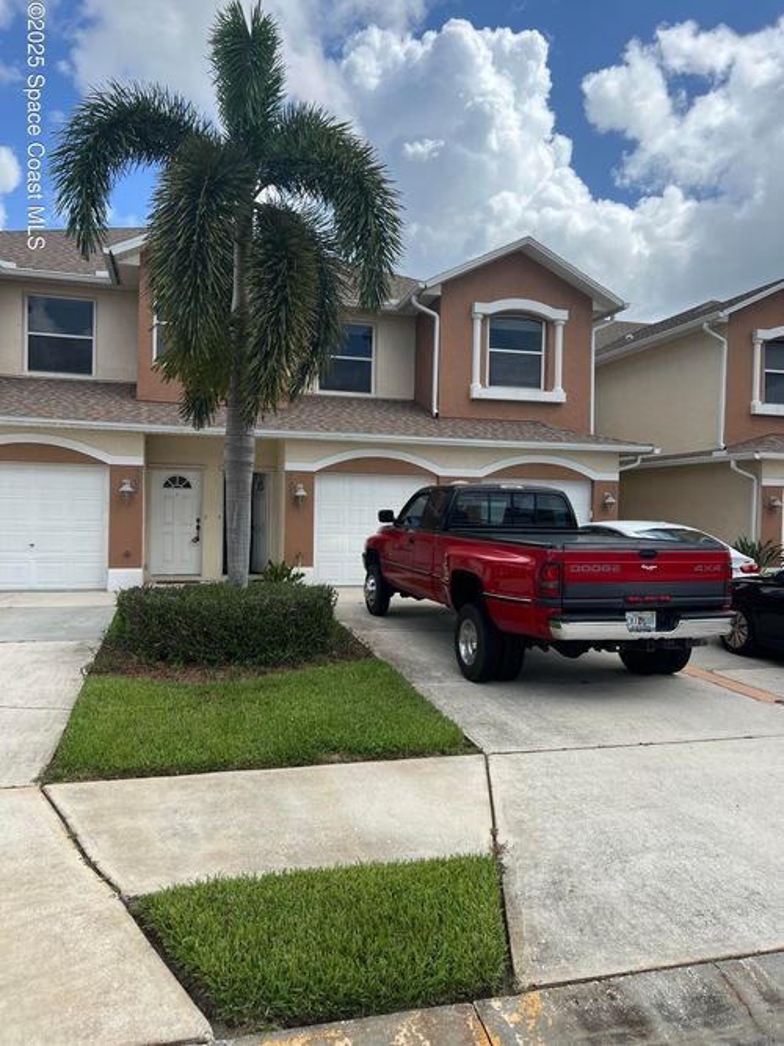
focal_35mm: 26
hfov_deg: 53.0
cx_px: 392
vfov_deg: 67.3
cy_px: 523
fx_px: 785
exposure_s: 1/3571
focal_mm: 5.7
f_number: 1.5
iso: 50
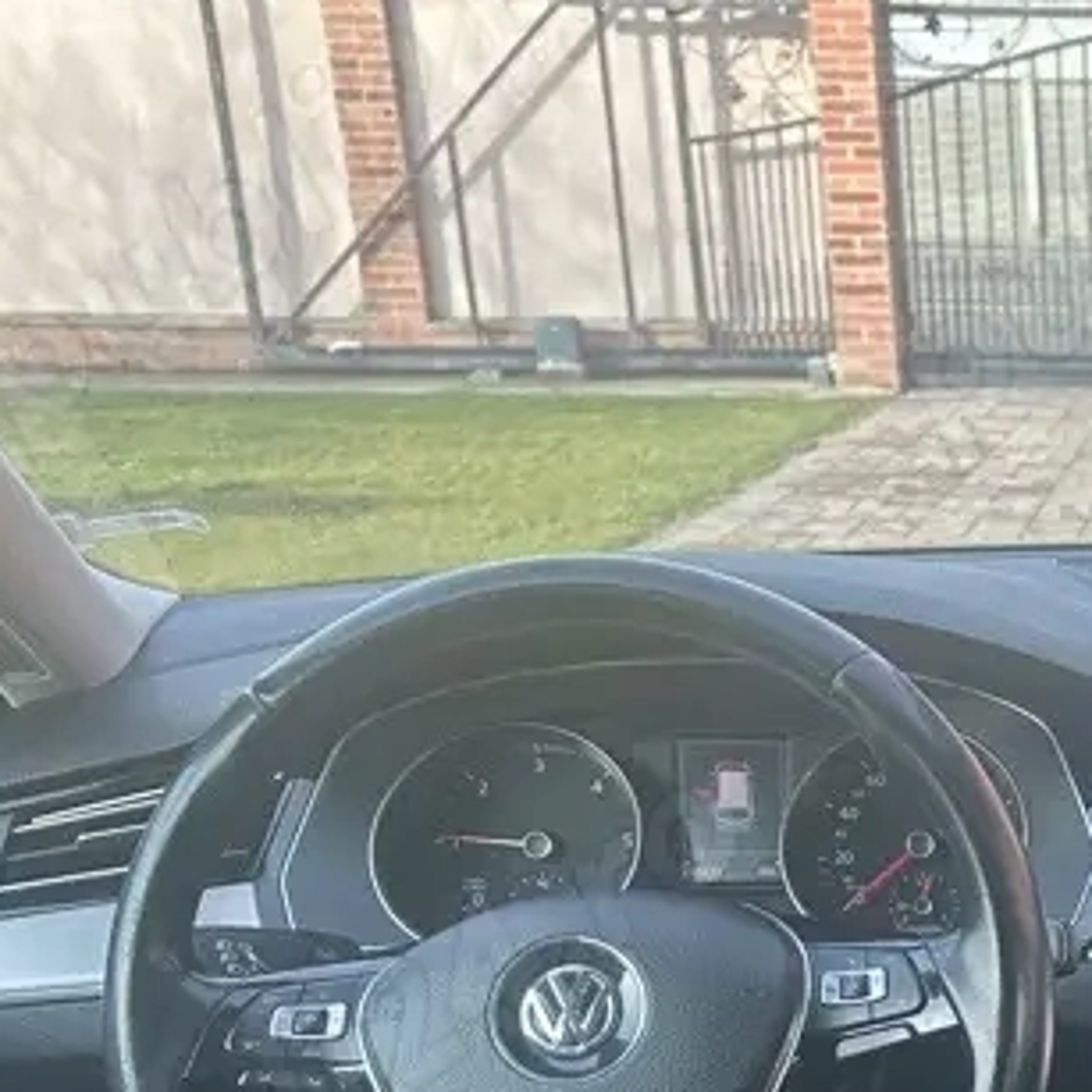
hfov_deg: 21.9
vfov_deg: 23.9
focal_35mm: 69
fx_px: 2463
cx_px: 1515
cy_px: 1096
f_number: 1.78
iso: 80
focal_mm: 6.86
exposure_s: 1/355
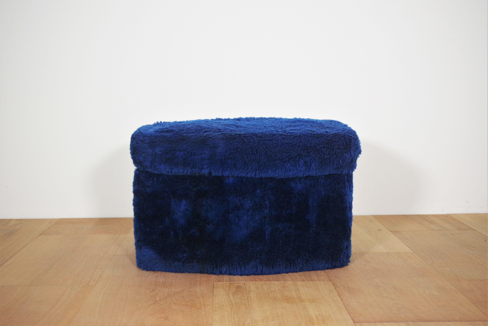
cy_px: 163
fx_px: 624
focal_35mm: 46
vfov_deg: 29.2
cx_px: 244
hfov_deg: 42.7
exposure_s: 1/125
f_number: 4
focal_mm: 30.63
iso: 800
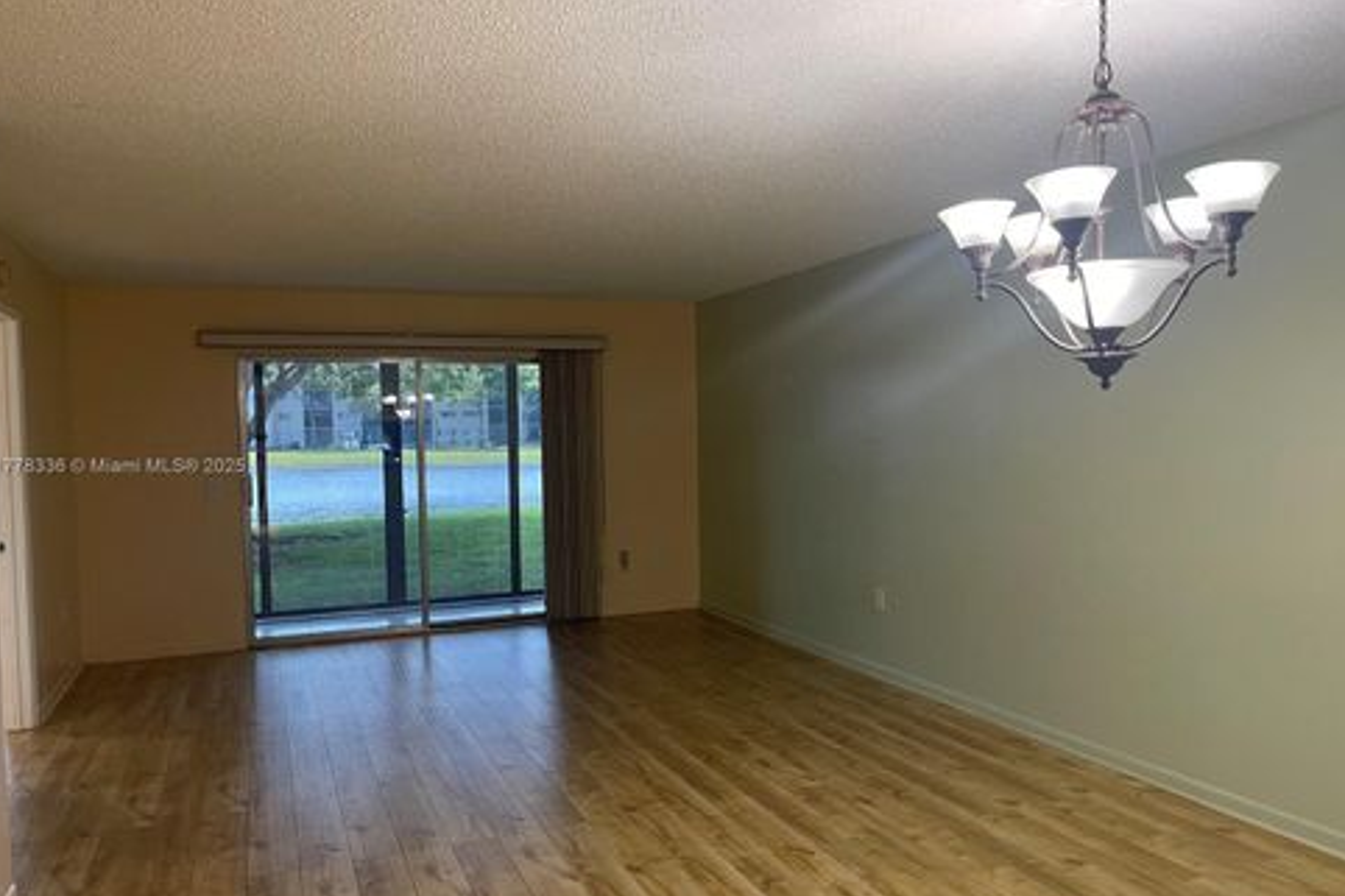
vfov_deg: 47.9
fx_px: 1008
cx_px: 664
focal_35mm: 27
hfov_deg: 67.4
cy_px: 468
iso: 160
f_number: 1.6
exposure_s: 1/60
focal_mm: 5.1
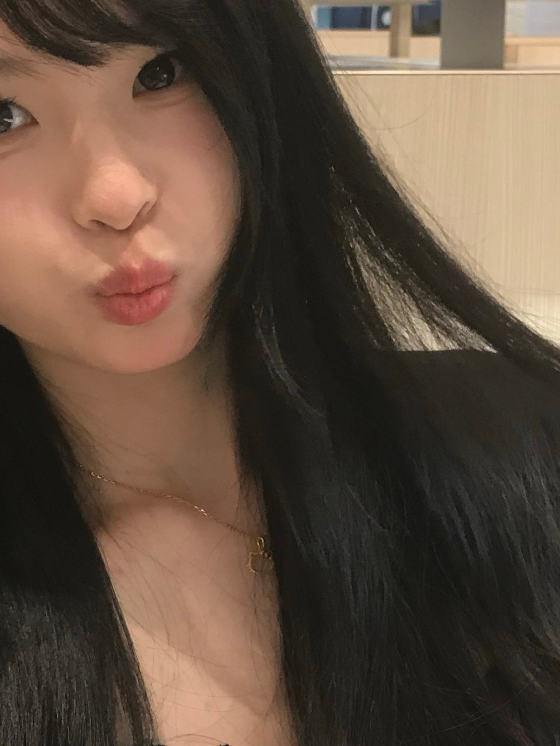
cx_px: 225
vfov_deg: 26.0
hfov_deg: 19.6
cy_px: 379
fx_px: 1618
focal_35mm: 75
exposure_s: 1/25
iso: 40
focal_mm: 3.99
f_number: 1.8
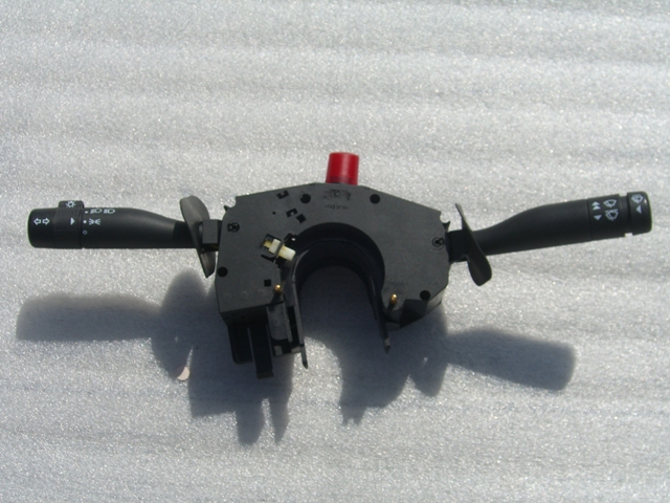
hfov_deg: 41.2
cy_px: 252
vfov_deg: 31.5
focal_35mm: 46
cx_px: 335
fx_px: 890
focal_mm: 9.5
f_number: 8.8
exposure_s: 1/320
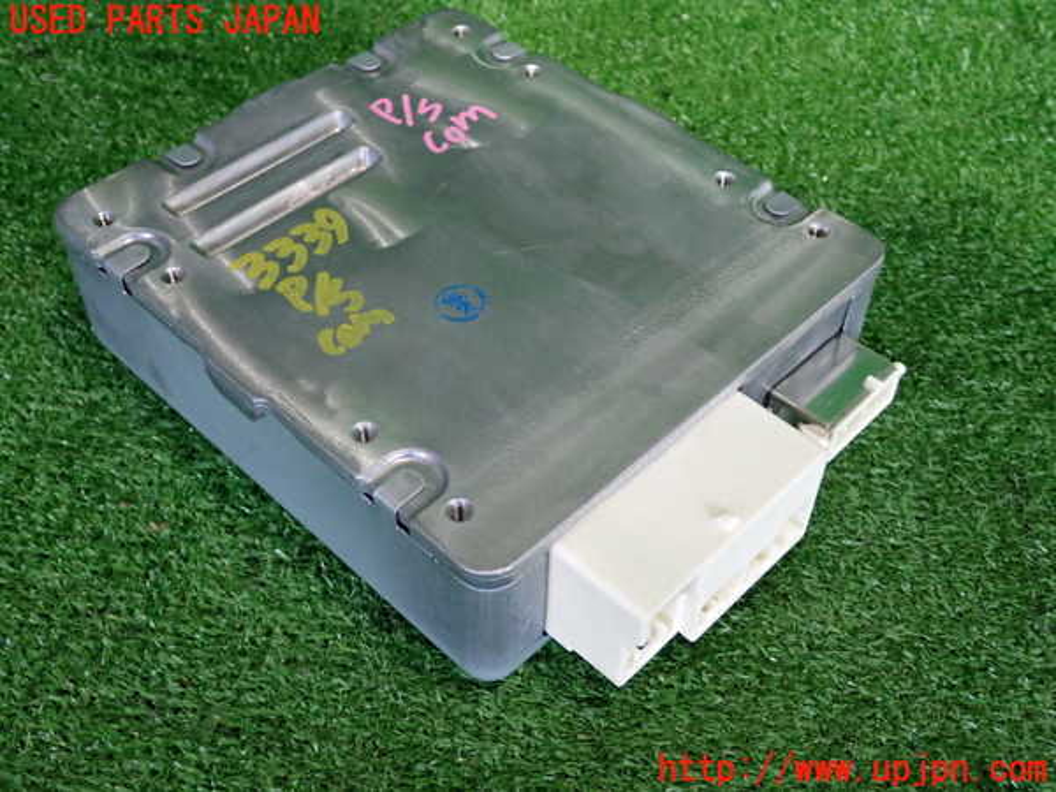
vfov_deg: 35.1
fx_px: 1251
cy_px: 396
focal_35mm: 41
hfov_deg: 45.8
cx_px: 528
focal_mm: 7.31
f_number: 2.8
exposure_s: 1/40
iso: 500
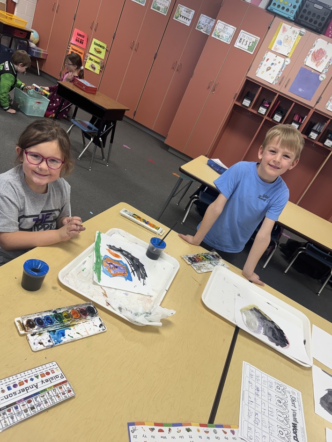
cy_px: 230
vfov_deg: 67.3
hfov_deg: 53.1
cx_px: 163
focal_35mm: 26
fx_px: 332
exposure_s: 1/120
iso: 100
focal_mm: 6.76
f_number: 1.78
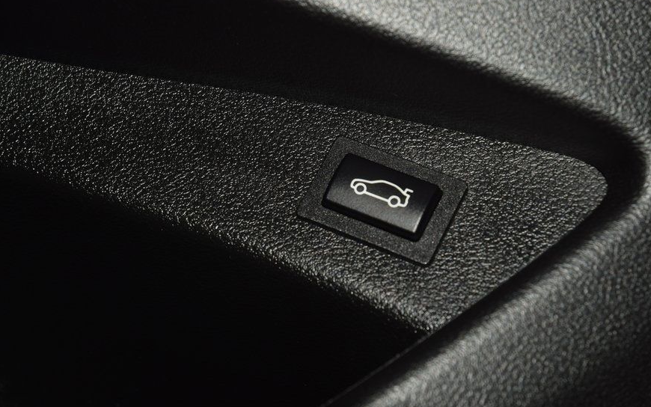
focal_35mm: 126
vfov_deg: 10.4
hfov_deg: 16.6
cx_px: 381
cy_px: 187
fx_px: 2236
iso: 100
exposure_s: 1/125
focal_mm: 70
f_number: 8
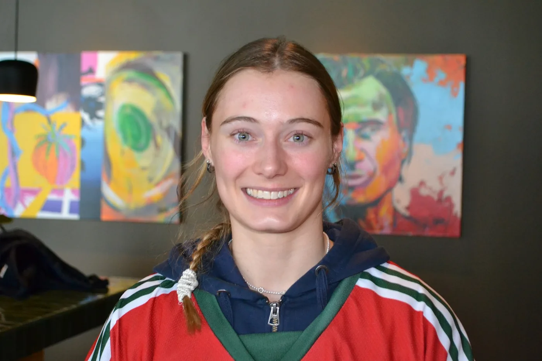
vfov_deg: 22.6
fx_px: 903
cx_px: 271
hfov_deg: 33.4
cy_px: 180
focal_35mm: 60
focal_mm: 40
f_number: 5.3
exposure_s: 1/60
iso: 2500
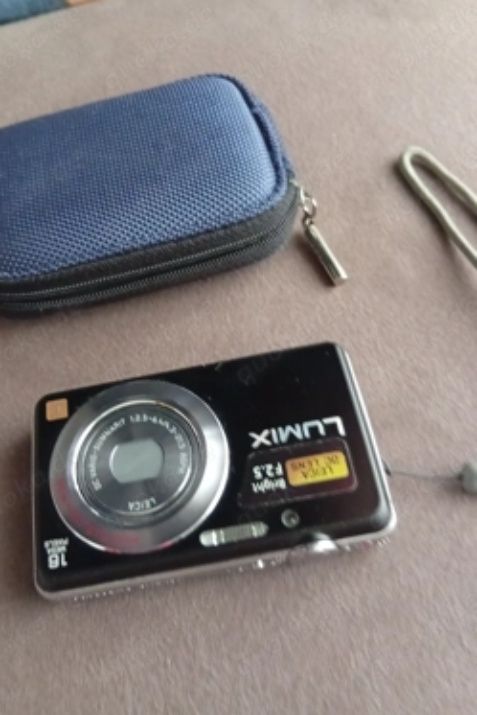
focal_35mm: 30
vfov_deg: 61.9
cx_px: 228
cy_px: 368
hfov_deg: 43.6
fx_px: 596
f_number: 1.8
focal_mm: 3.84
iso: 1084
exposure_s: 1/20
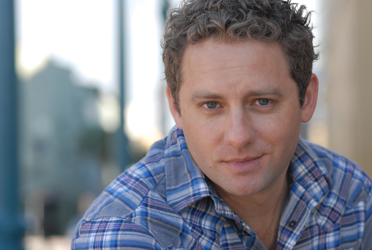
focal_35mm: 158
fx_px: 1631
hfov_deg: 13.0
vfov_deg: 8.8
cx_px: 186
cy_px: 125
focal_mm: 105
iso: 400
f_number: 4.5
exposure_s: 1/640
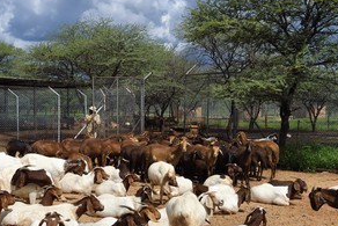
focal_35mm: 69
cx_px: 133
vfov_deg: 19.7
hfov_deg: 29.1
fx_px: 648
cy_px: 145
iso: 250
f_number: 18
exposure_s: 1/250
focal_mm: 48
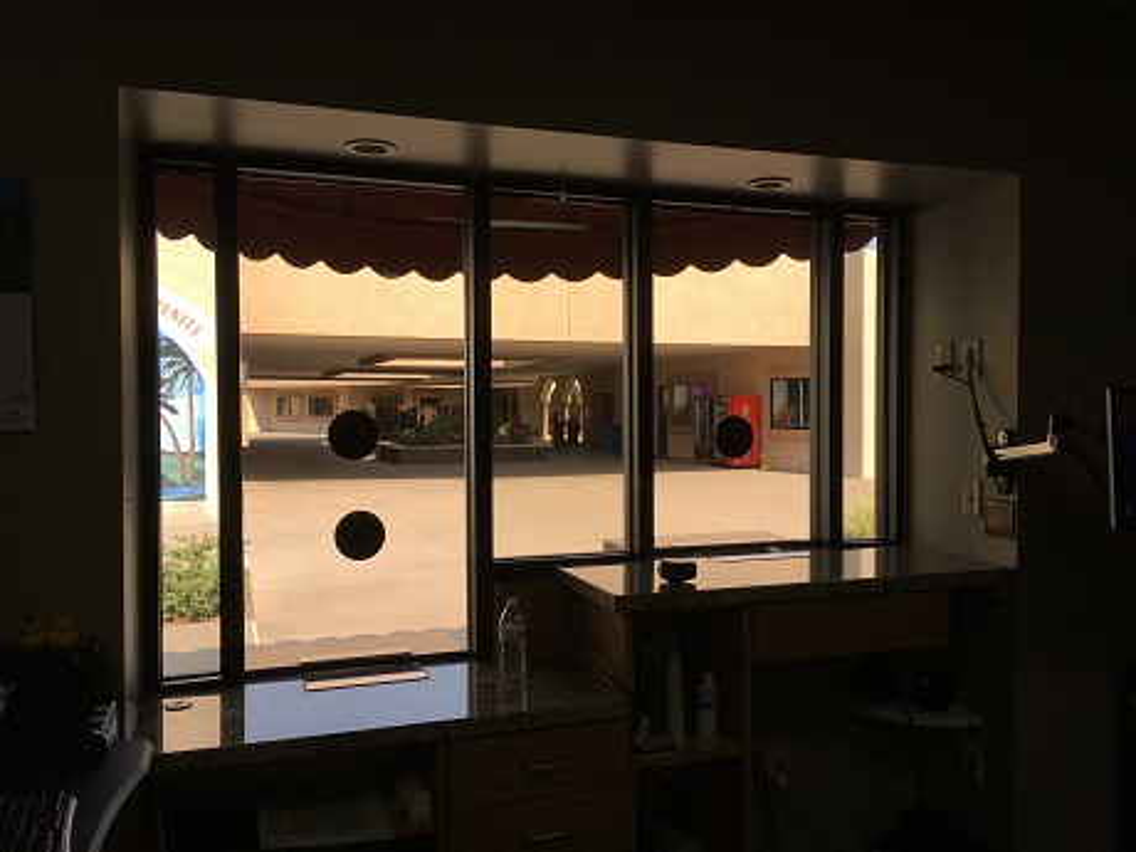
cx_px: 568
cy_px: 426
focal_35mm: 29
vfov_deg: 48.2
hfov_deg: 61.7
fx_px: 952
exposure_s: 1/368
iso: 25
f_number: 2.2
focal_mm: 4.15
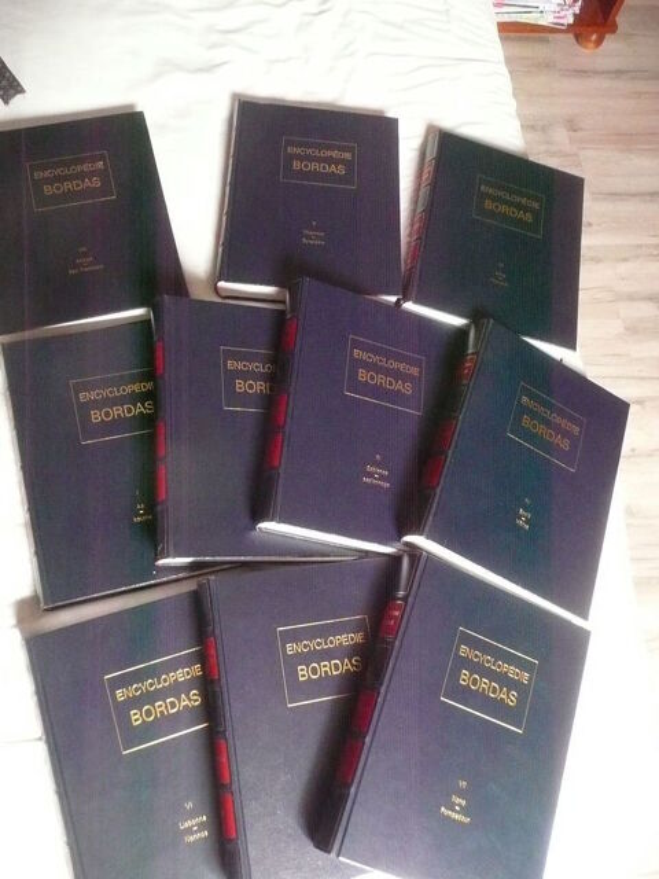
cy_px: 440
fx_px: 711
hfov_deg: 49.7
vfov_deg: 63.4
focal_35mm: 28
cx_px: 330
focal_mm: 4.6
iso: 800
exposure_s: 1/60
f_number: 3.3
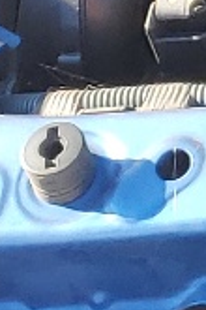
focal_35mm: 262
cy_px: -509
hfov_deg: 4.6
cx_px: 979
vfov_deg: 7.2
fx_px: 2249
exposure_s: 1/357
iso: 50
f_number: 1.5
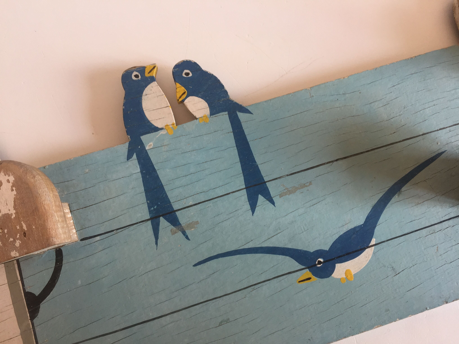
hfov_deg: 61.7
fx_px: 385
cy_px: 172
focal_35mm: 29
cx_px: 230
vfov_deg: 48.2
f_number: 2.2
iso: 32
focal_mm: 4.15
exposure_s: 1/50
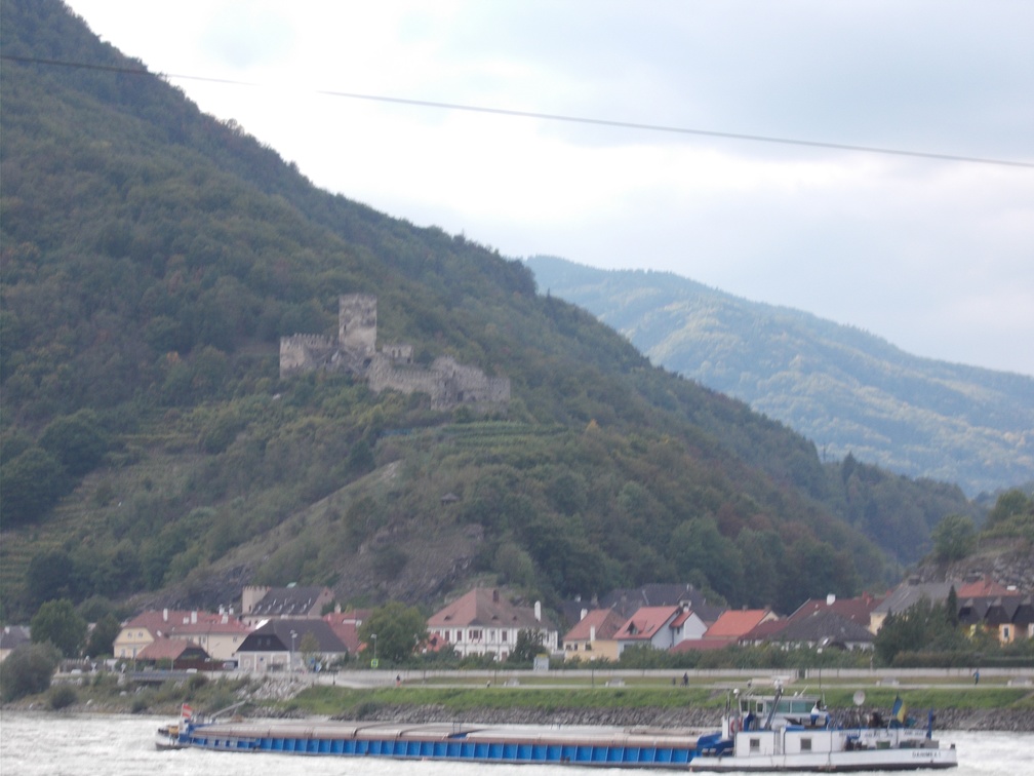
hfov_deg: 15.2
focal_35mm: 130
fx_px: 3883
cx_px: 517
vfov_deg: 11.4
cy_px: 388
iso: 80
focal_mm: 23
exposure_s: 1/100
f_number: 6.5
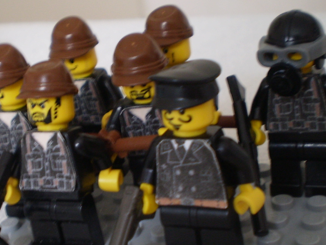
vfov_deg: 19.1
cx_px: 121
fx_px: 725
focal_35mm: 77
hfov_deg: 25.3
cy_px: 149
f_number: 3.5
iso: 125
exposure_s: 1/3
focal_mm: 7.4
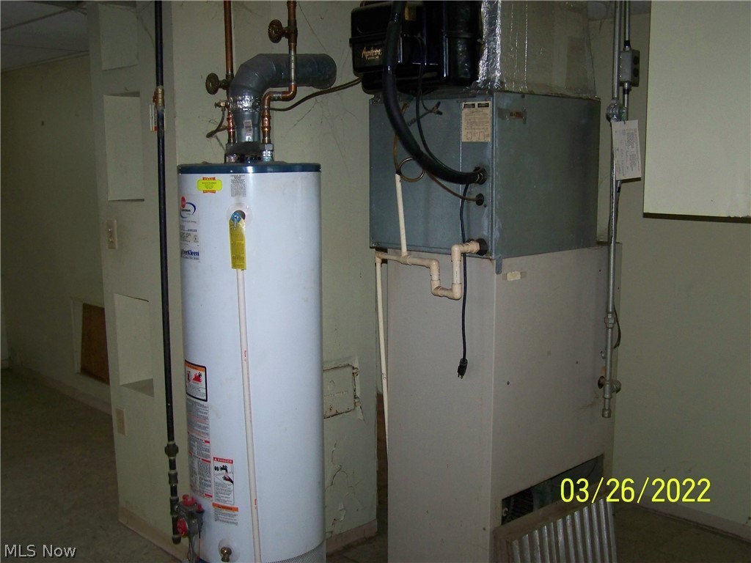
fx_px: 824
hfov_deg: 49.0
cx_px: 376
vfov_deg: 37.7
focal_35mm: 38
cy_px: 282
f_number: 2.8
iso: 200
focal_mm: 6.3
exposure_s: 1/30
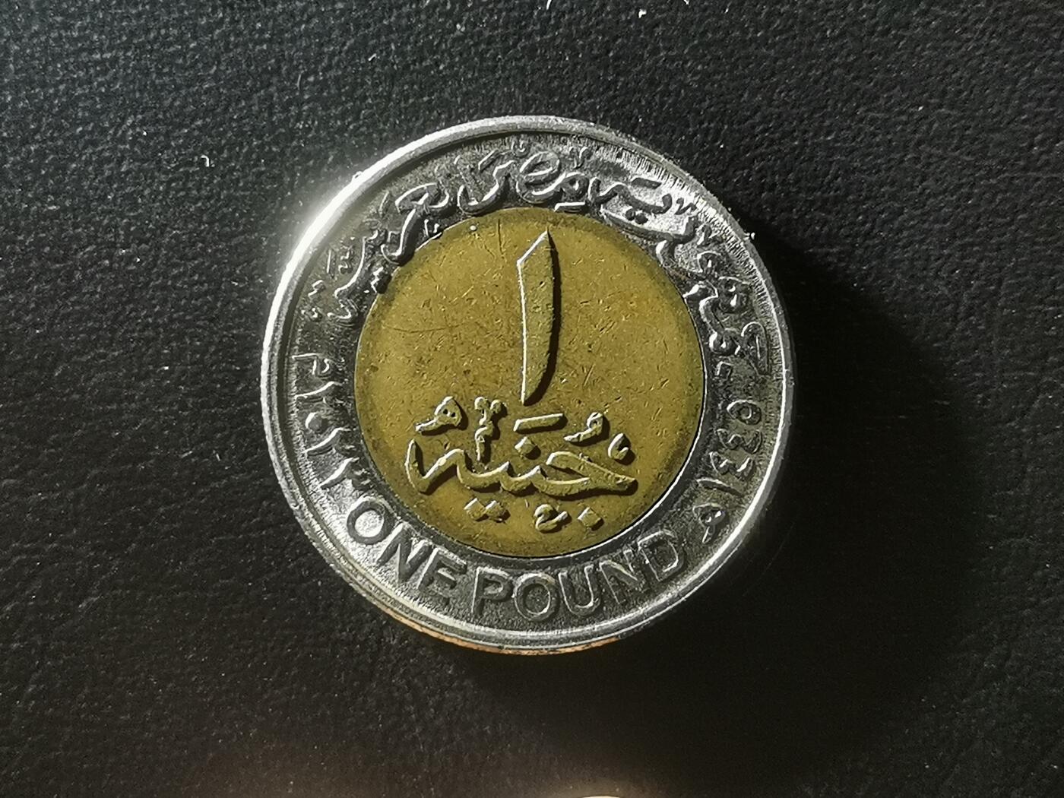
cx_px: 532
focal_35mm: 76
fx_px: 2336
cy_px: 399
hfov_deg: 25.7
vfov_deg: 19.4
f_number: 1.8
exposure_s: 1/180
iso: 64
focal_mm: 4.75
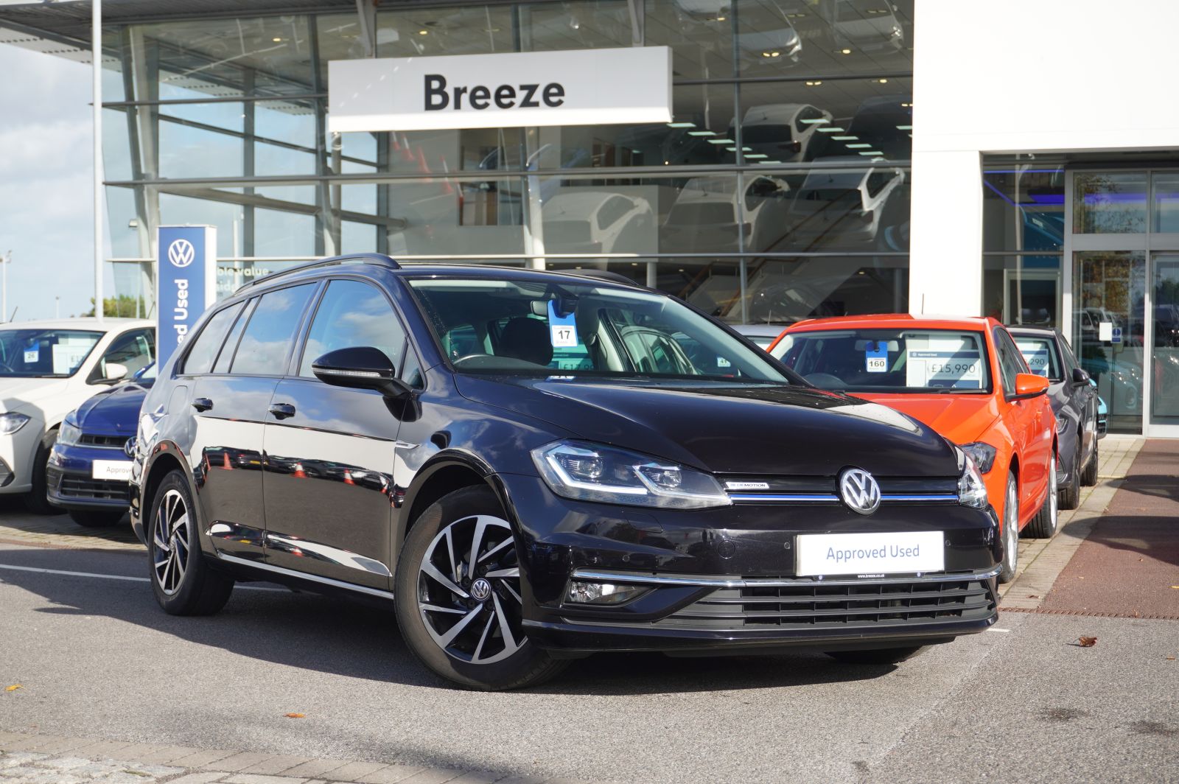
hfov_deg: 36.0
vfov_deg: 24.4
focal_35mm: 56
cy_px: 392
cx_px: 590
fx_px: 1816
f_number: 5.6
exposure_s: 1/160
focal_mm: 37
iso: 125
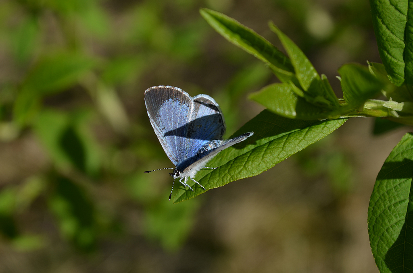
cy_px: 136
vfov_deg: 16.5
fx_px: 944
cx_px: 206
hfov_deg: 24.7
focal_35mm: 82
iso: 100
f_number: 8
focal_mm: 55
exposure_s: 1/320
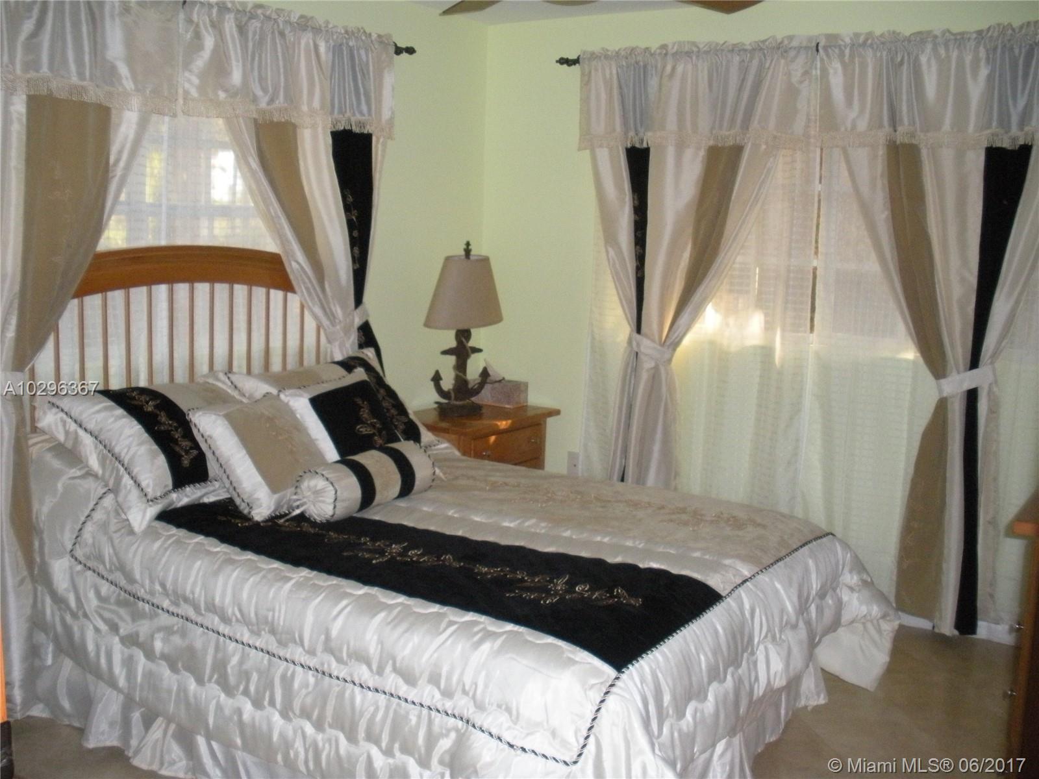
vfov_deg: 39.7
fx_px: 1081
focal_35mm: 36
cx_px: 520
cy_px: 390
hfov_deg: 51.4
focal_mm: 6.3
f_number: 3.5
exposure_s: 1/60
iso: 400
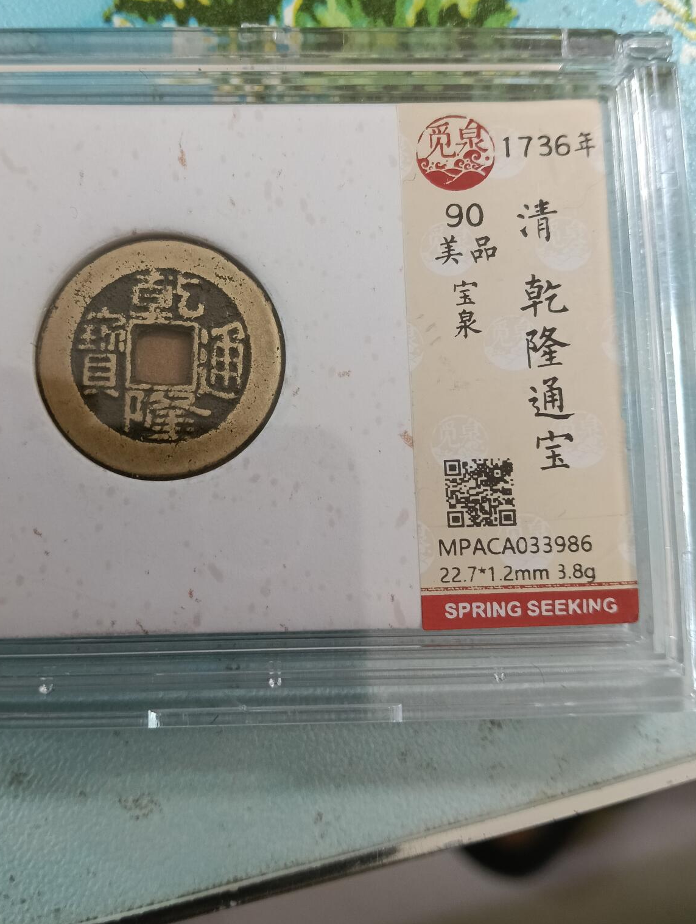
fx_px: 856
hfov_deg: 44.1
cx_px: 289
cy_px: 397
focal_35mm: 32
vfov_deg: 56.5
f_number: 1.8
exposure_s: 1/33.3
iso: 320
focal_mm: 3.98
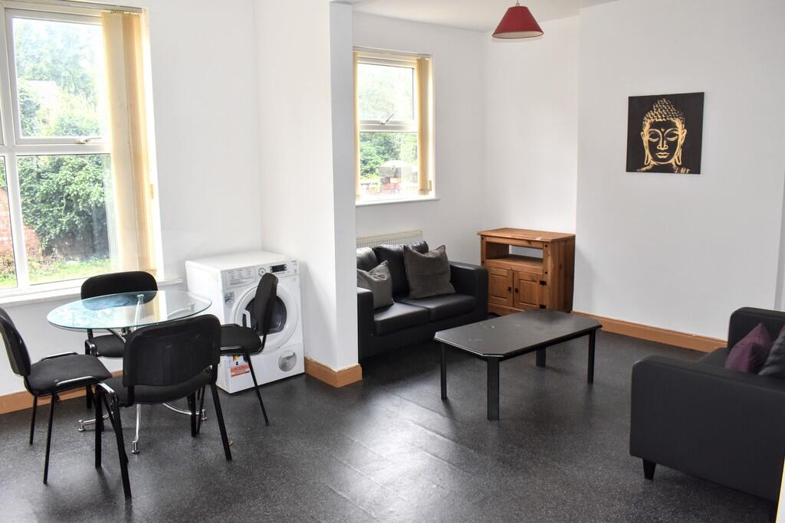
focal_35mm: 27
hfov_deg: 67.4
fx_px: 589
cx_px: 392
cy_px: 262
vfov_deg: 47.9
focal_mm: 18
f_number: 5.6
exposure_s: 1/125
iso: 640
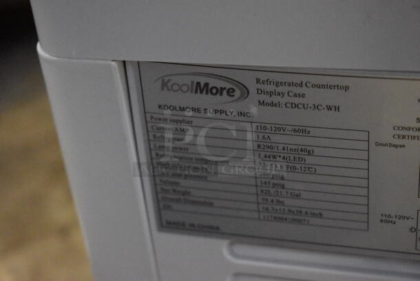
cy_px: 140
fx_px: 806
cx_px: 210
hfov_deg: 29.2
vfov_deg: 19.8
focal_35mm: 69
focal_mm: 46
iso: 12800
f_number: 5.3
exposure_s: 1/80
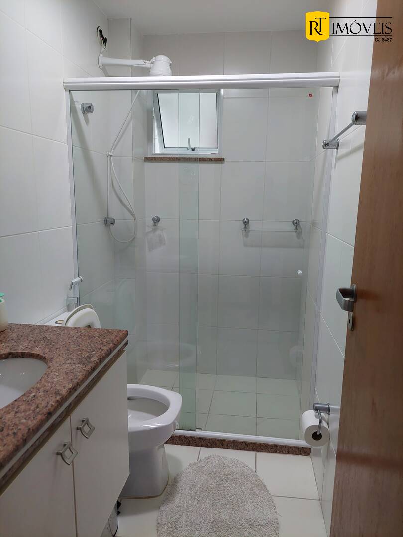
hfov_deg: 54.9
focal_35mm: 25
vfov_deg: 69.4
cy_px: 268
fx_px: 388
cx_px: 202
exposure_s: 1/60
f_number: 1.8
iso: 200
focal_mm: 5.23
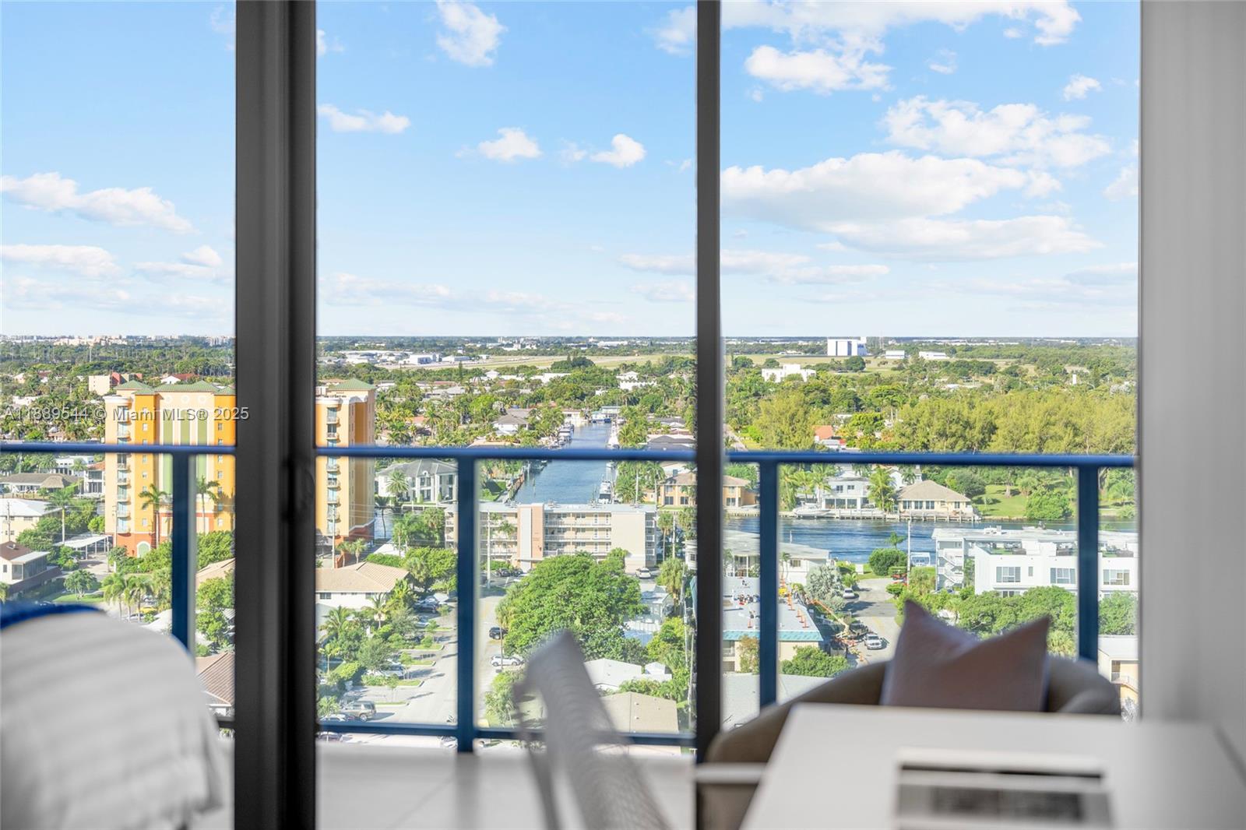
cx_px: 623
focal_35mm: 50
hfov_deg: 39.6
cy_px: 415
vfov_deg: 27.0
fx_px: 1730
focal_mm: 50
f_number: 2
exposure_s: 1/400
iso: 64
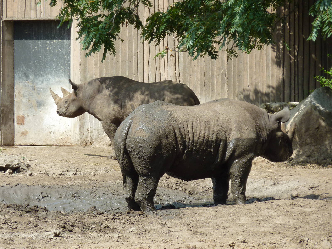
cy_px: 124
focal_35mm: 196
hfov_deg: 10.1
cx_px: 166
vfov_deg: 7.6
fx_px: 1880
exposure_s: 1/500
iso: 125
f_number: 4.5
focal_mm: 32.1
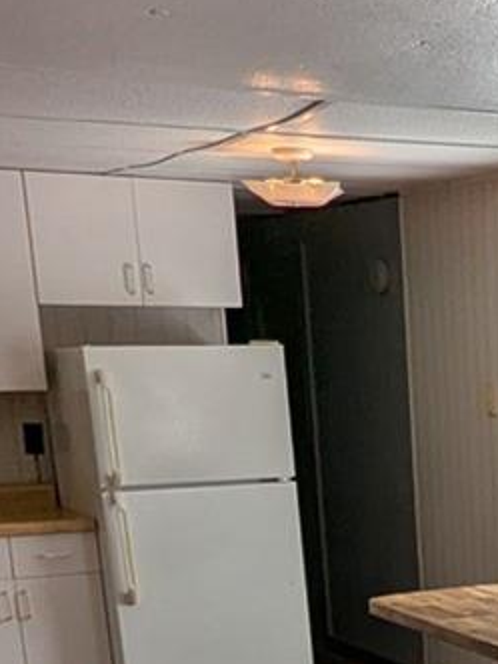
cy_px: 836
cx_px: 710
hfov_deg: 17.5
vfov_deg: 22.9
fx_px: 1477
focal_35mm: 77
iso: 50
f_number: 2.2
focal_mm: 2.35
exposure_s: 1/454
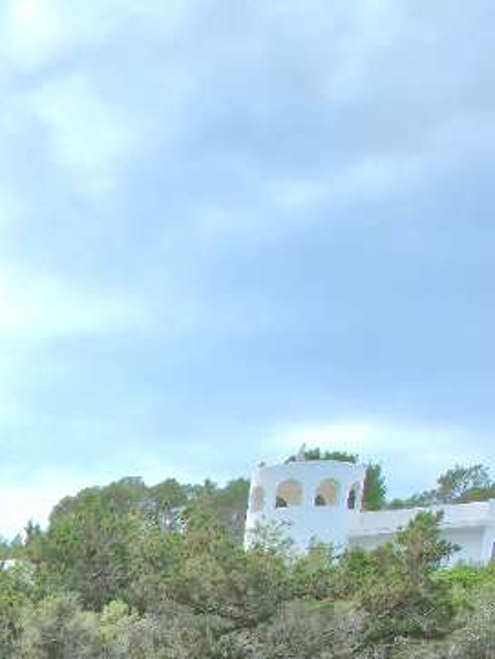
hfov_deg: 20.7
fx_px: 1029
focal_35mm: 54
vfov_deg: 27.4
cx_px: -342
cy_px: 926
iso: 20
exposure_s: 1/5000
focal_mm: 2.2
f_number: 1.9
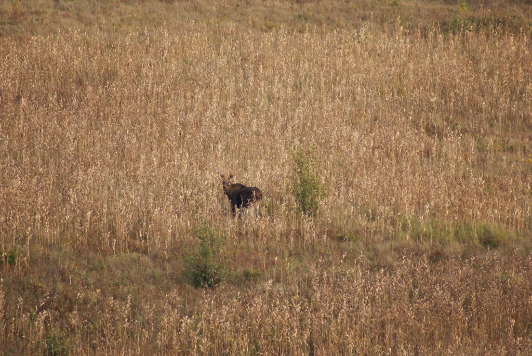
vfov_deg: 3.1
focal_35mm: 450
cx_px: 266
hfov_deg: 4.6
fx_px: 6656
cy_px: 178
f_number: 5.6
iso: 400
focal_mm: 300
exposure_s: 1/250
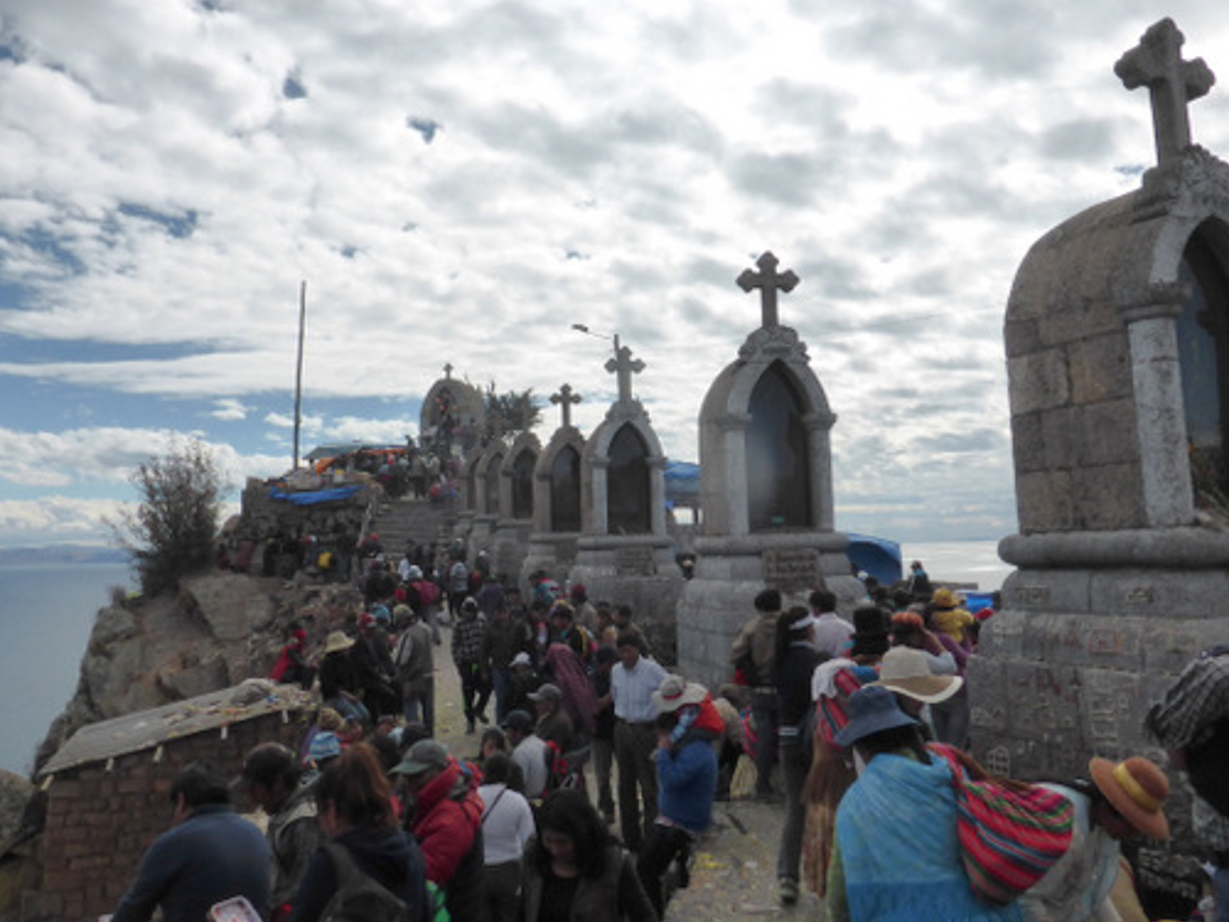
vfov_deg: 46.6
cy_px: 386
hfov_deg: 60.0
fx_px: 1065
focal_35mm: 30
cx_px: 624
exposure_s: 1/1600
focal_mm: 4.3
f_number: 5
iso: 160
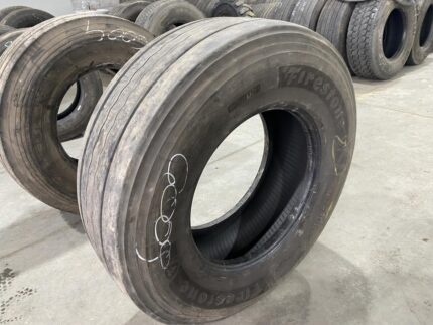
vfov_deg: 53.1
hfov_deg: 67.3
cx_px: 216
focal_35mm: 26
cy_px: 162
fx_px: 325
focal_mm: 4.25
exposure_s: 1/50
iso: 160
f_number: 1.8
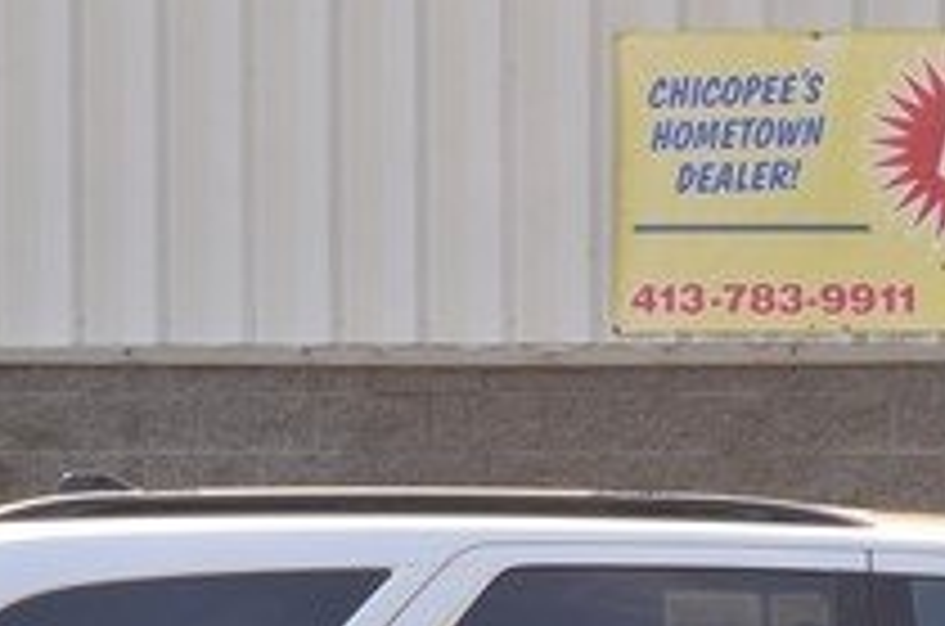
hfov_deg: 14.8
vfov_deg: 9.8
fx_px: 3588
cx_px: 922
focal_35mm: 137
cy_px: 757
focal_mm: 30
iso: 200
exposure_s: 1/250
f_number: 8
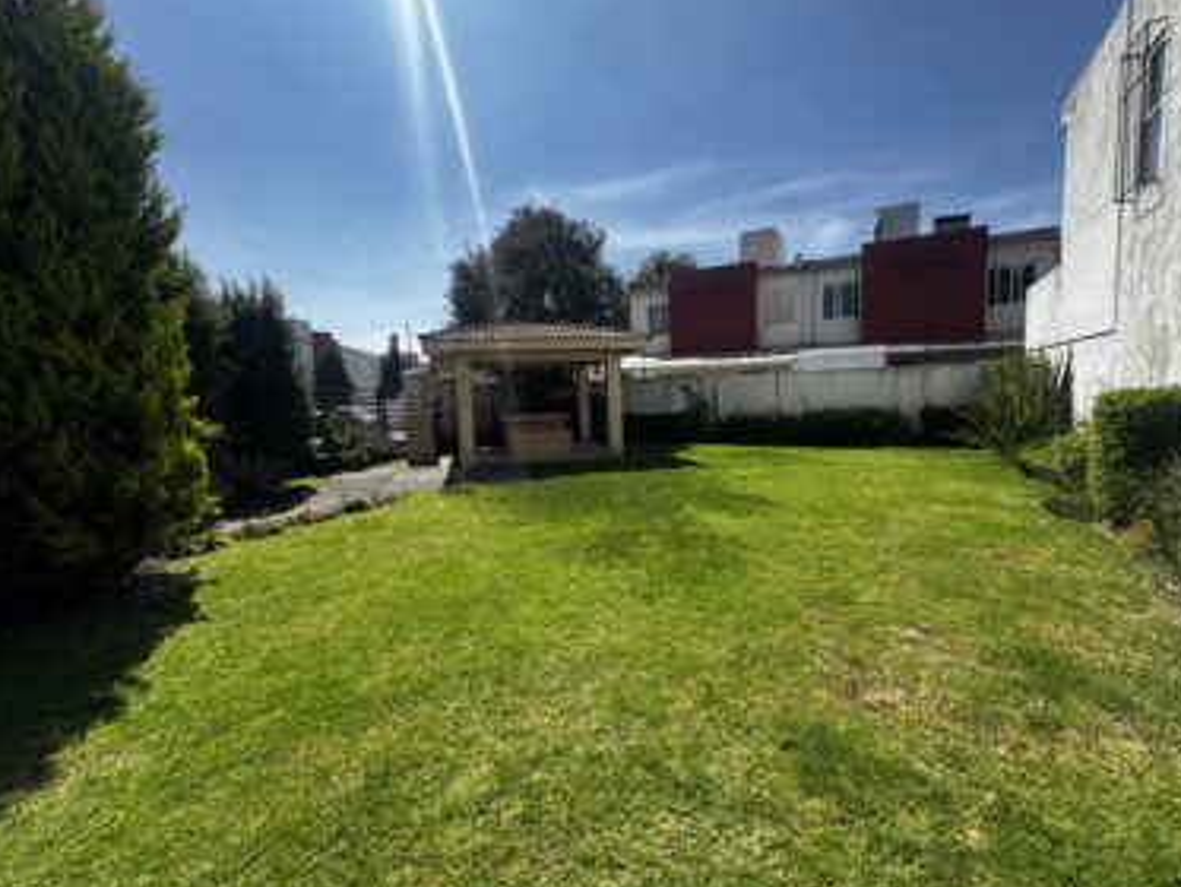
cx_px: 621
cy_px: 440
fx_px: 512
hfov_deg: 98.1
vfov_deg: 81.8
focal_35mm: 15
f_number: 2.2
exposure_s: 1/1346
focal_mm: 2.22
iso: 50
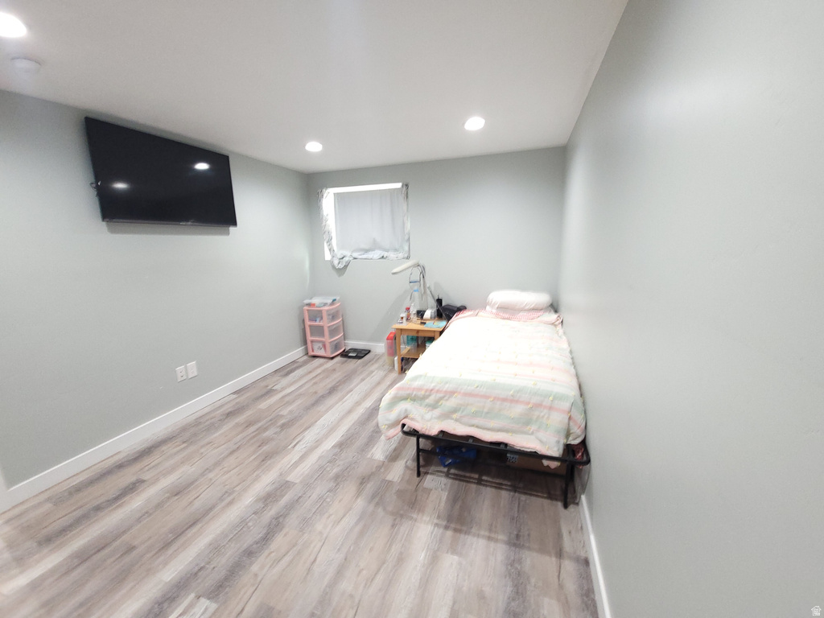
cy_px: 309
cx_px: 412
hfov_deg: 106.2
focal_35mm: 13
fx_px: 309
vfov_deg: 89.9
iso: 160
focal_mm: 1.74
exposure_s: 1/15
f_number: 2.2
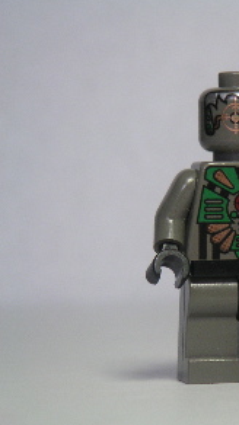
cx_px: 298
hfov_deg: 6.8
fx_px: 1985
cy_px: 224
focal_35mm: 176
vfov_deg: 12.2
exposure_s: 1/111
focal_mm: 17.1
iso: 100
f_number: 3.6
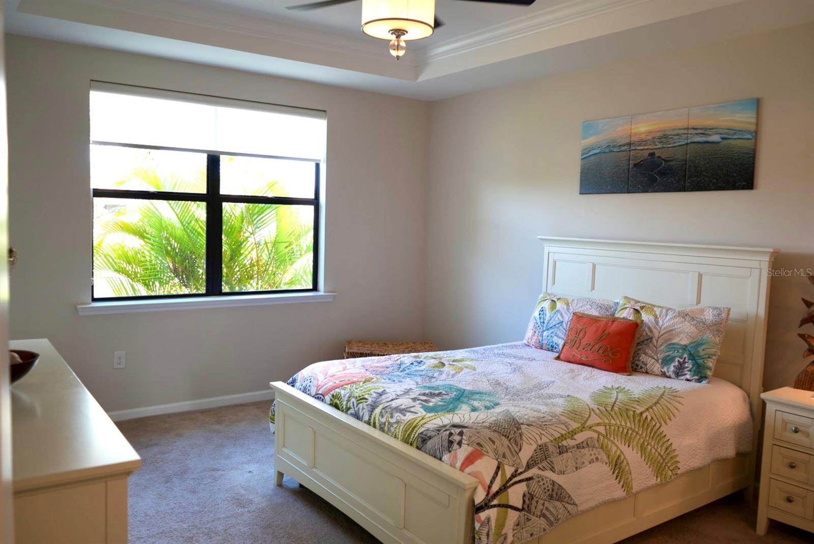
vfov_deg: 45.0
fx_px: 656
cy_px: 272
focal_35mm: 29
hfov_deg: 63.6
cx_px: 407
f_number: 4
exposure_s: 1/60
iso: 200
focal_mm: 29
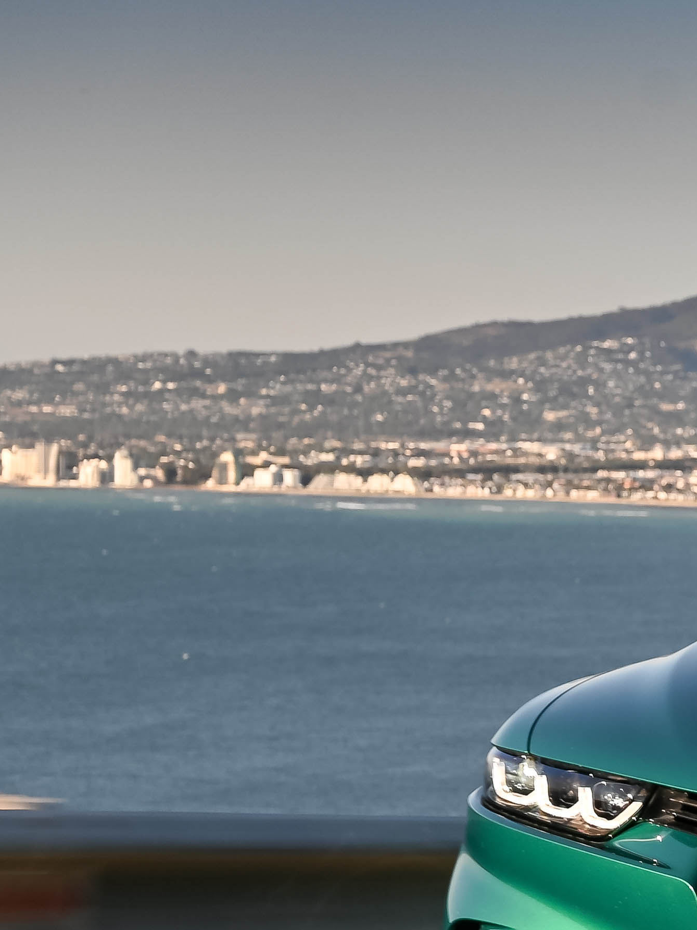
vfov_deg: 12.9
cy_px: 702
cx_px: 1490
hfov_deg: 9.0
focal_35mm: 153
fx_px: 4107
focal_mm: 47
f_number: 5.6
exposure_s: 1/25
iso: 100
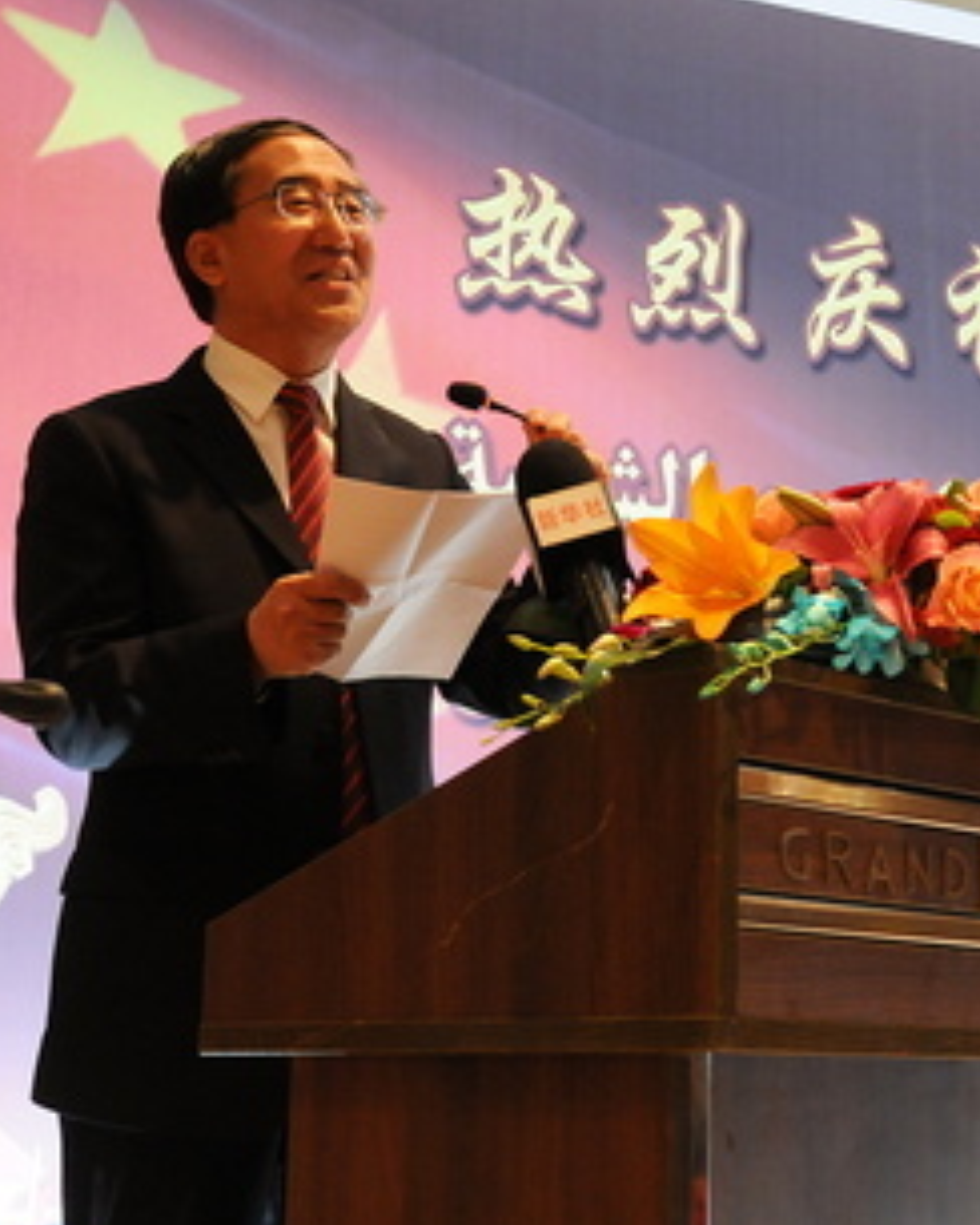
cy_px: 442
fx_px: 2610
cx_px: 675
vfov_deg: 26.3
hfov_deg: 21.2
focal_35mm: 72
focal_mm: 26
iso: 1250
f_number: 5.6
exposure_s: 1/25
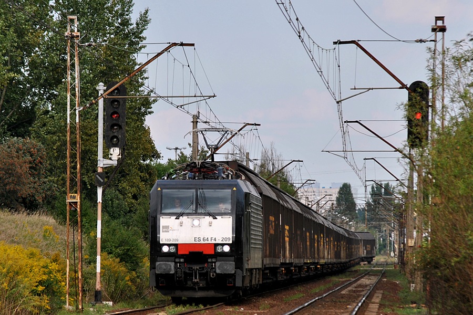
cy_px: 158
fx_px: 2857
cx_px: 236
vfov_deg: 6.3
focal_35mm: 218
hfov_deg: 9.5
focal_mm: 145
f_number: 7.1
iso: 100
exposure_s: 1/250
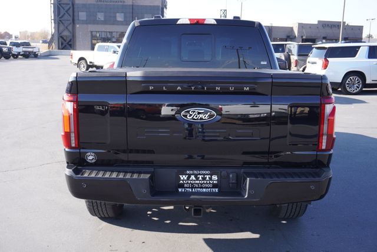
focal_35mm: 39
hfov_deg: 49.5
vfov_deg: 34.3
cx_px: 188
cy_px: 126
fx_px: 409
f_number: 5.6
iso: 100
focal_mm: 26
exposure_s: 1/100
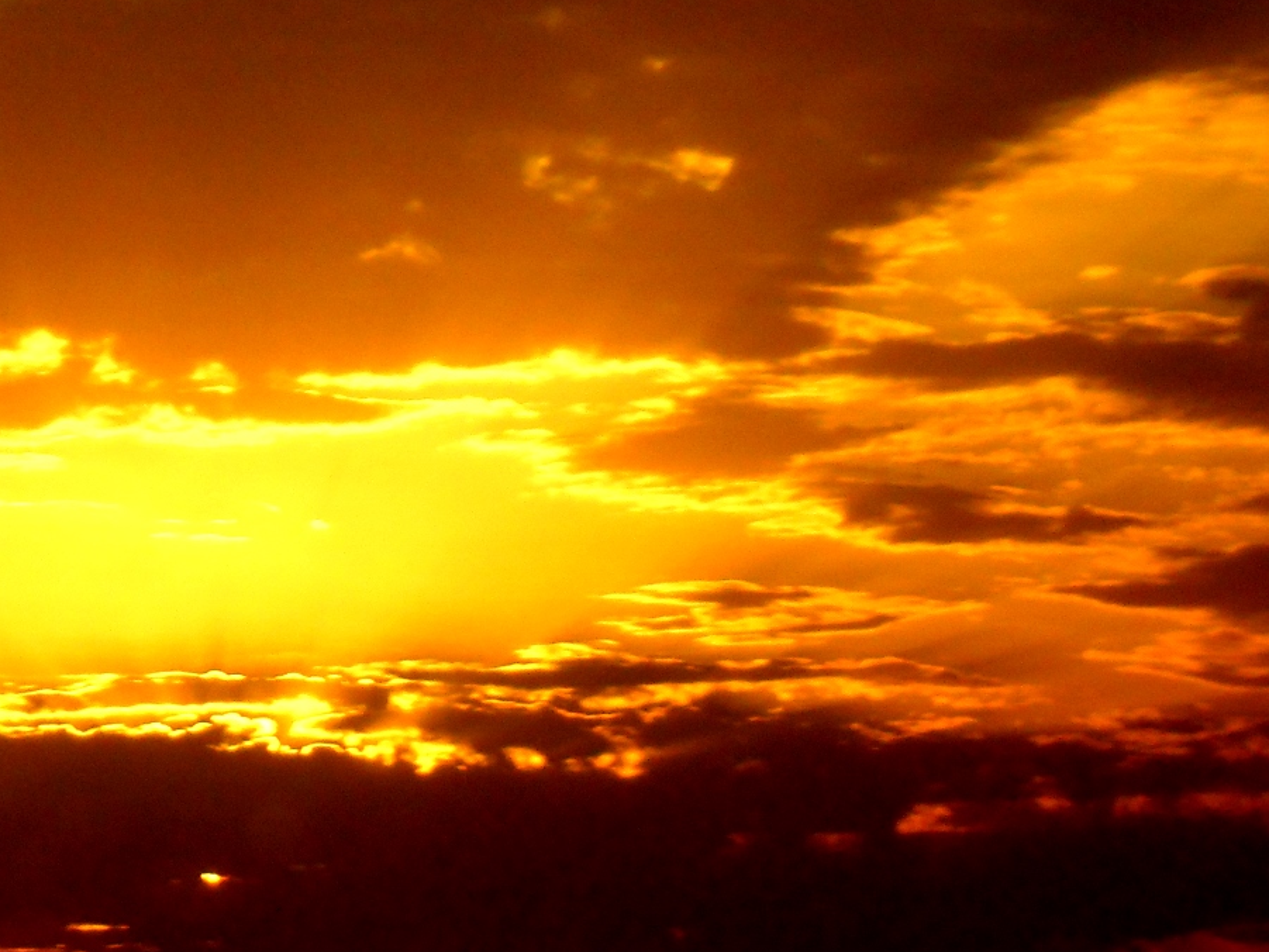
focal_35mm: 266
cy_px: 317
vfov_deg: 5.6
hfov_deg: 7.4
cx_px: 321
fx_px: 9753
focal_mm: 21
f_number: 5.4
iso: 100
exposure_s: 1/350
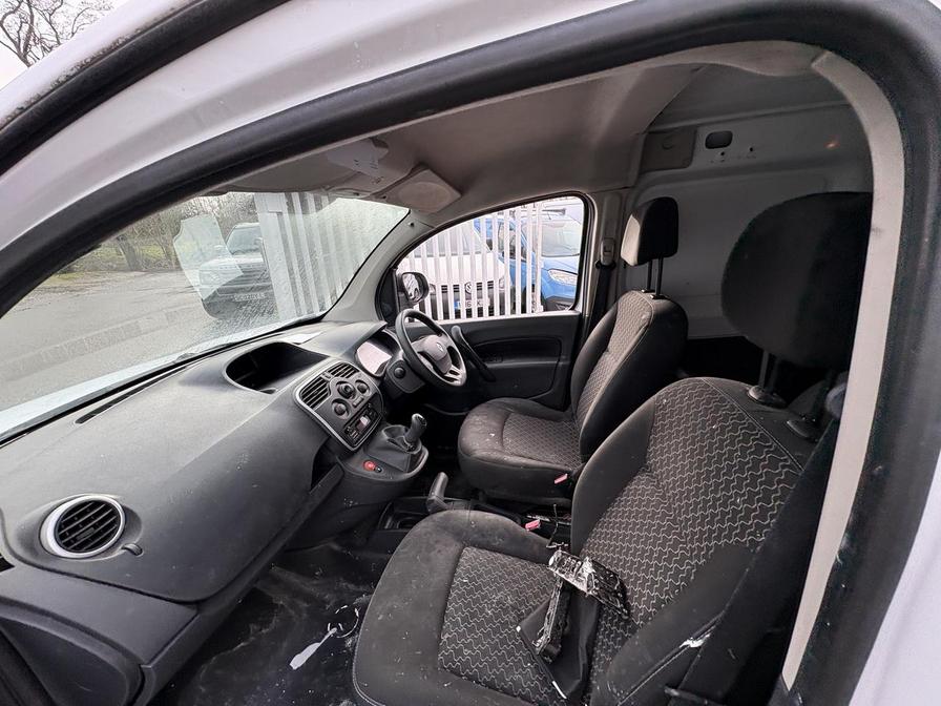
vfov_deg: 85.7
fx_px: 381
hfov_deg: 102.1
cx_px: 470
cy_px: 353
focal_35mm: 14
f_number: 2.2
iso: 40
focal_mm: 2.22
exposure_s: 1/136
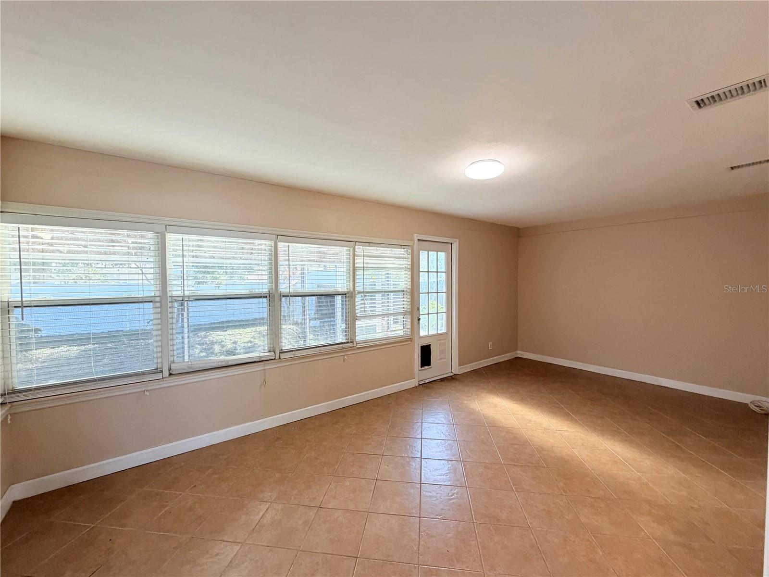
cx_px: 384
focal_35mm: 14
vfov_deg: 85.7
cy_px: 288
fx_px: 311
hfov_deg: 102.1
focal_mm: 2.22
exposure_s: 1/120
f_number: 2.2
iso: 250
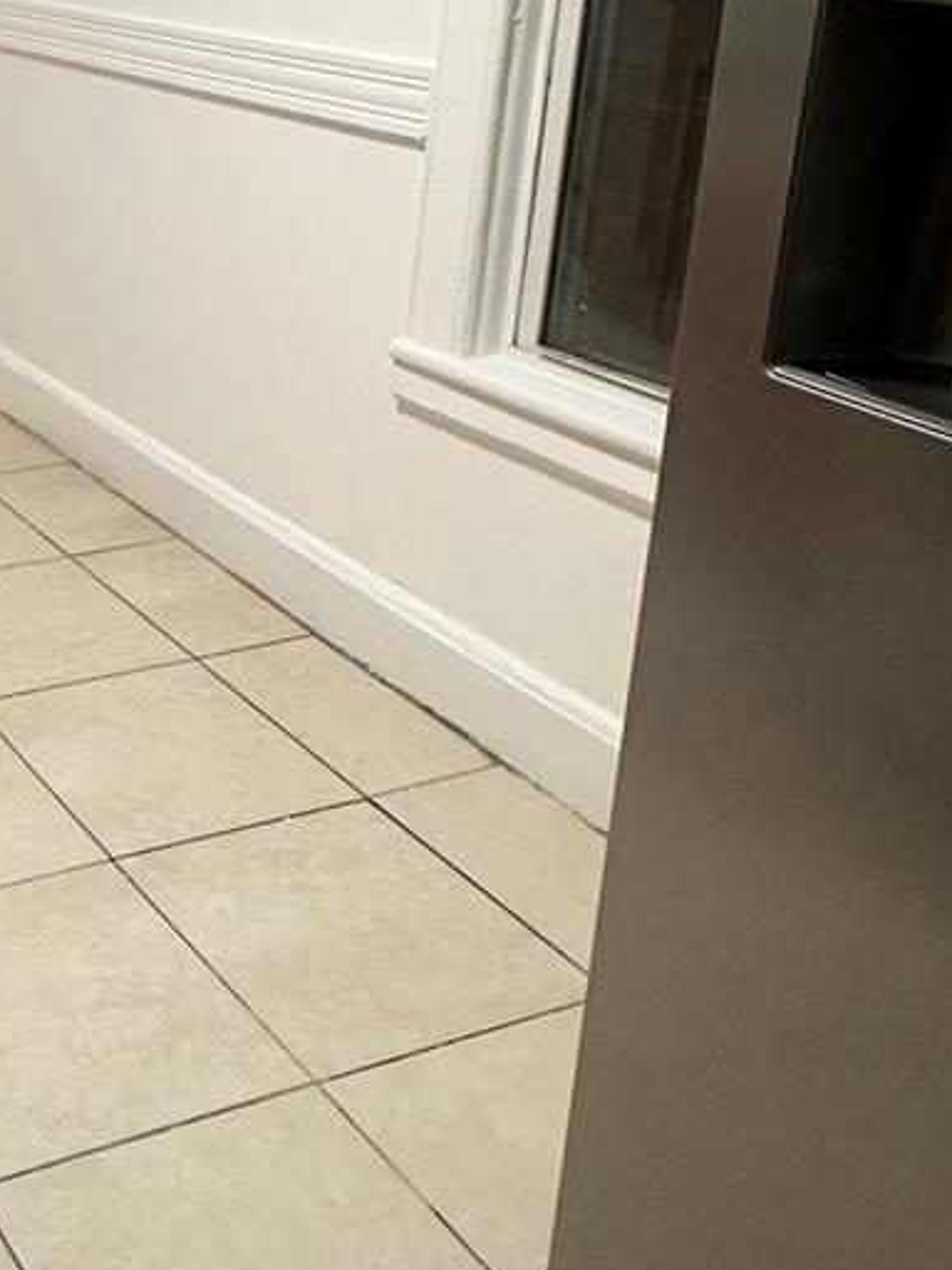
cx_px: -265
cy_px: 295
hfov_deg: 28.5
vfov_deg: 43.2
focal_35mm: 42
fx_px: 1540
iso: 200
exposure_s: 1/60
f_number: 2.2
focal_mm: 2.22
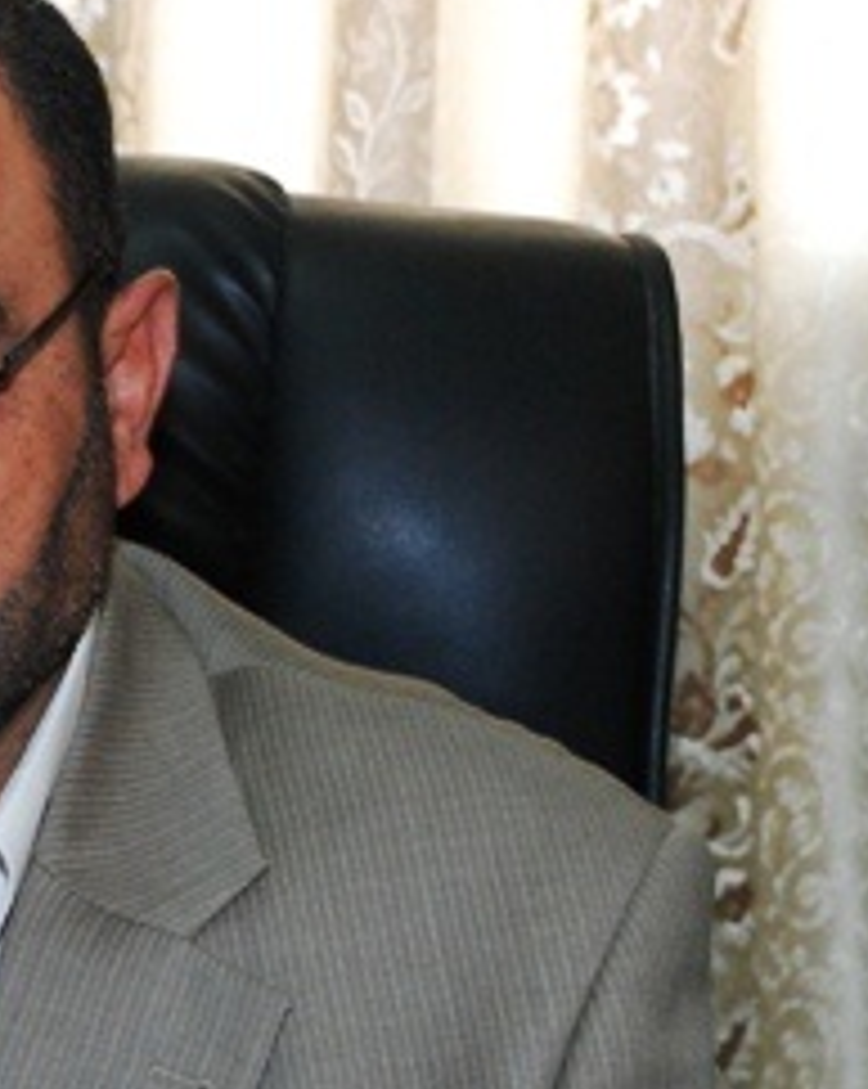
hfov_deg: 8.4
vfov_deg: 10.6
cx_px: -193
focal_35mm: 182
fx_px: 5855
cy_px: 662
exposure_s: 1/60
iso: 800
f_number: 7.1
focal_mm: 52
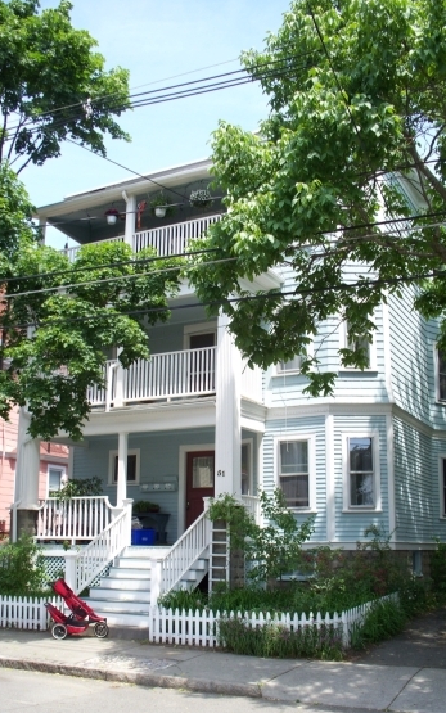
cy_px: 362
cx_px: 238
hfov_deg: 32.8
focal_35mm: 39
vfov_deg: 50.4
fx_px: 758
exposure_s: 1/320
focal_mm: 7.54
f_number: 2.8
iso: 64
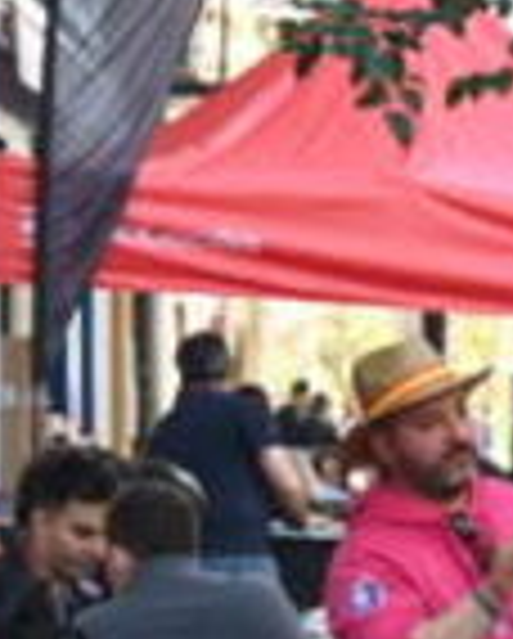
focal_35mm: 243
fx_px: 4602
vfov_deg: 7.6
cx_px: 585
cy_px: 1316
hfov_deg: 6.3
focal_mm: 36
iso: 500
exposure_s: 1/125
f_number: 5.6
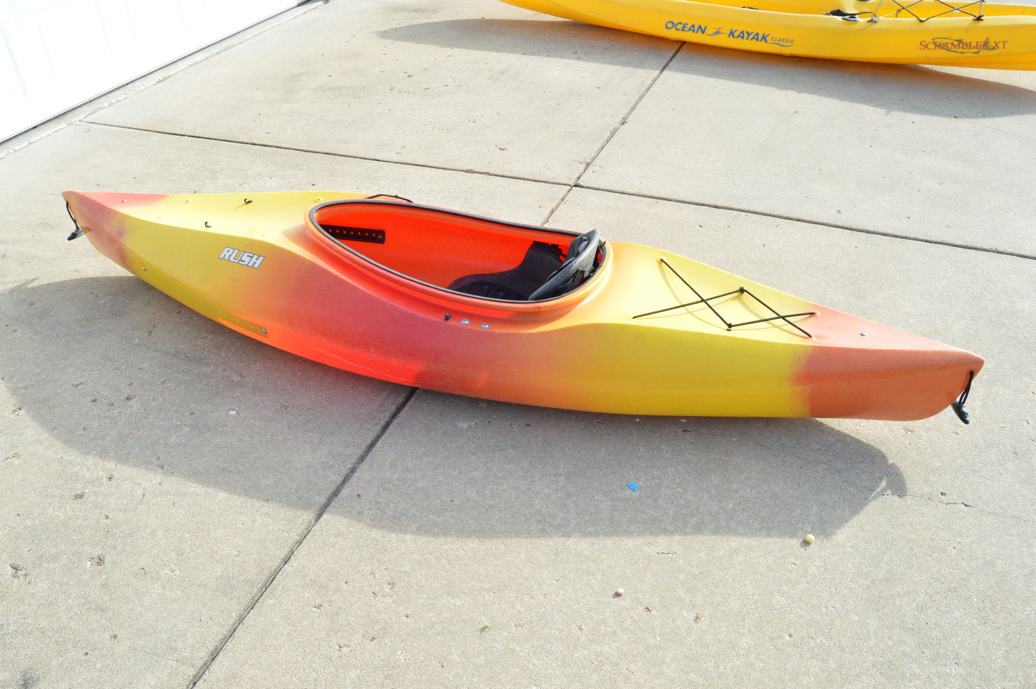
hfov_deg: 67.4
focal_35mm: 27
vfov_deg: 47.8
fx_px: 776
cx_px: 518
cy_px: 344
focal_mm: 18
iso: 800
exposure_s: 1/320
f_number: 9
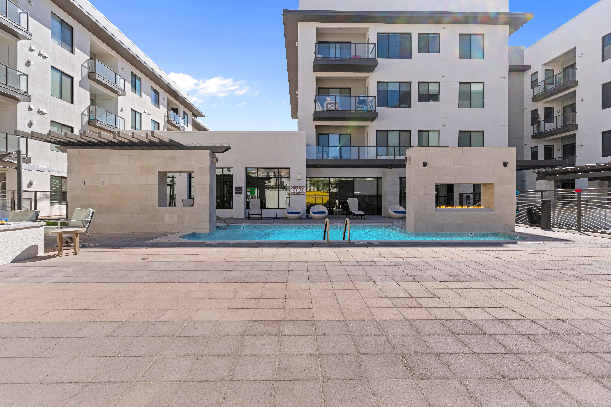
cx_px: 306
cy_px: 204
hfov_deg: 93.3
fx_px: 289
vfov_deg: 70.4
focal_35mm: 17
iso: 200
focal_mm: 17
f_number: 8
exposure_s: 1/500
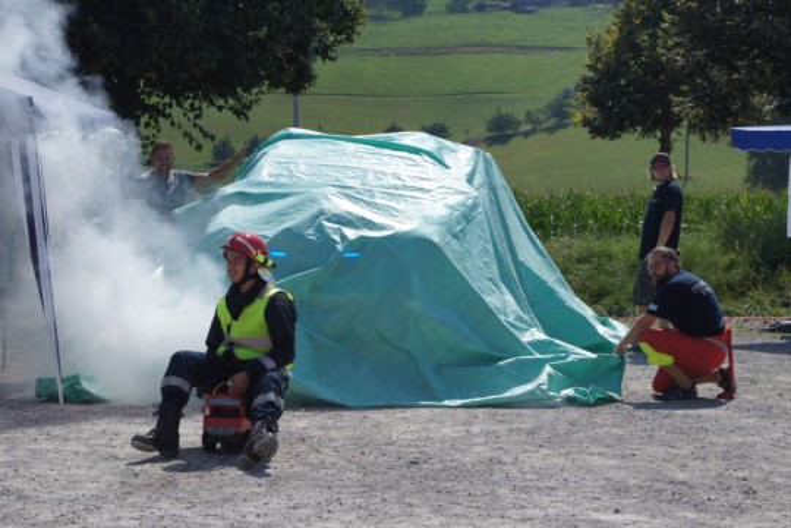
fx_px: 1813
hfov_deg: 24.6
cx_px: 396
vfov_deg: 16.6
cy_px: 264
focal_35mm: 82
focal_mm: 55
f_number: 9
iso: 100
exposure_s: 1/250
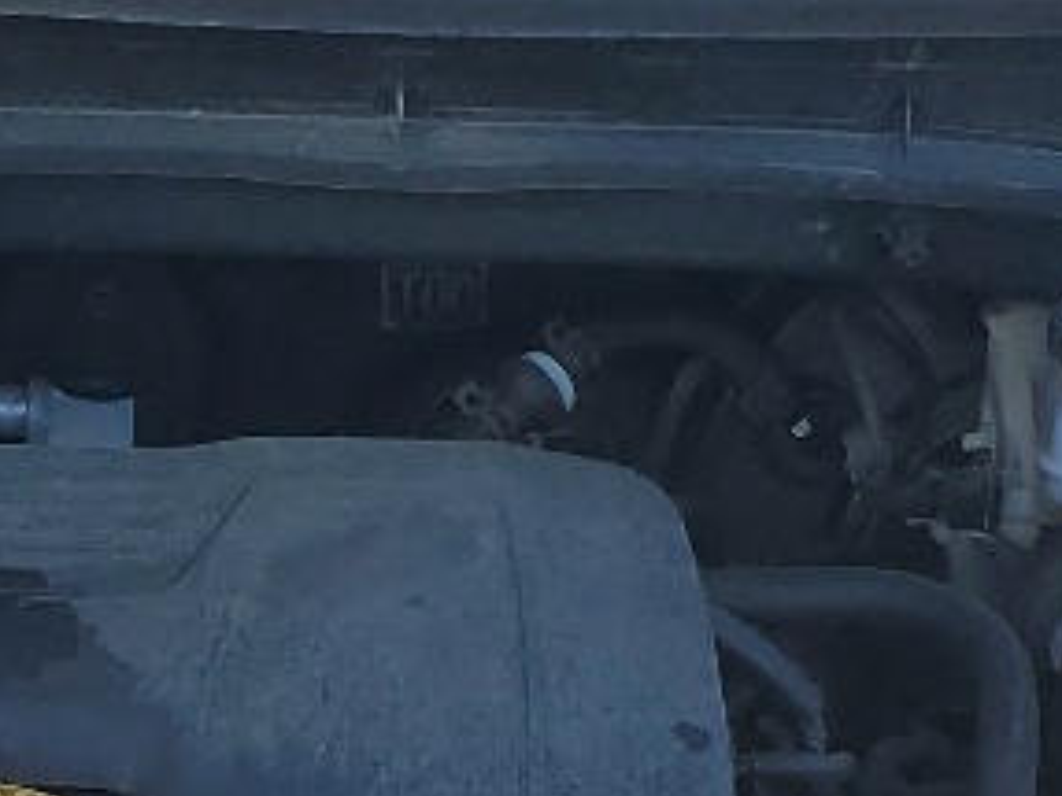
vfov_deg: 10.1
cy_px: 944
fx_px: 4447
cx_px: 285
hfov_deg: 13.6
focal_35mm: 145
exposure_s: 1/1429
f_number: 1.5
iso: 50
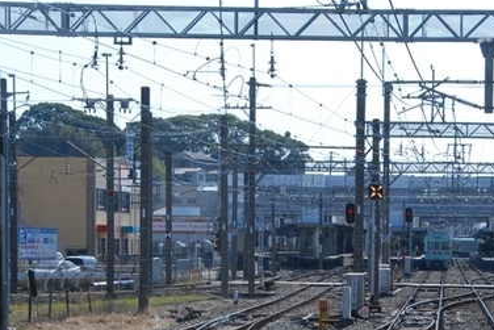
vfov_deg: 8.2
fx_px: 2279
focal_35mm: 166
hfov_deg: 12.3
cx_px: 374
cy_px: 316
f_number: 10
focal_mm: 52
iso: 400
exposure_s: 1/400
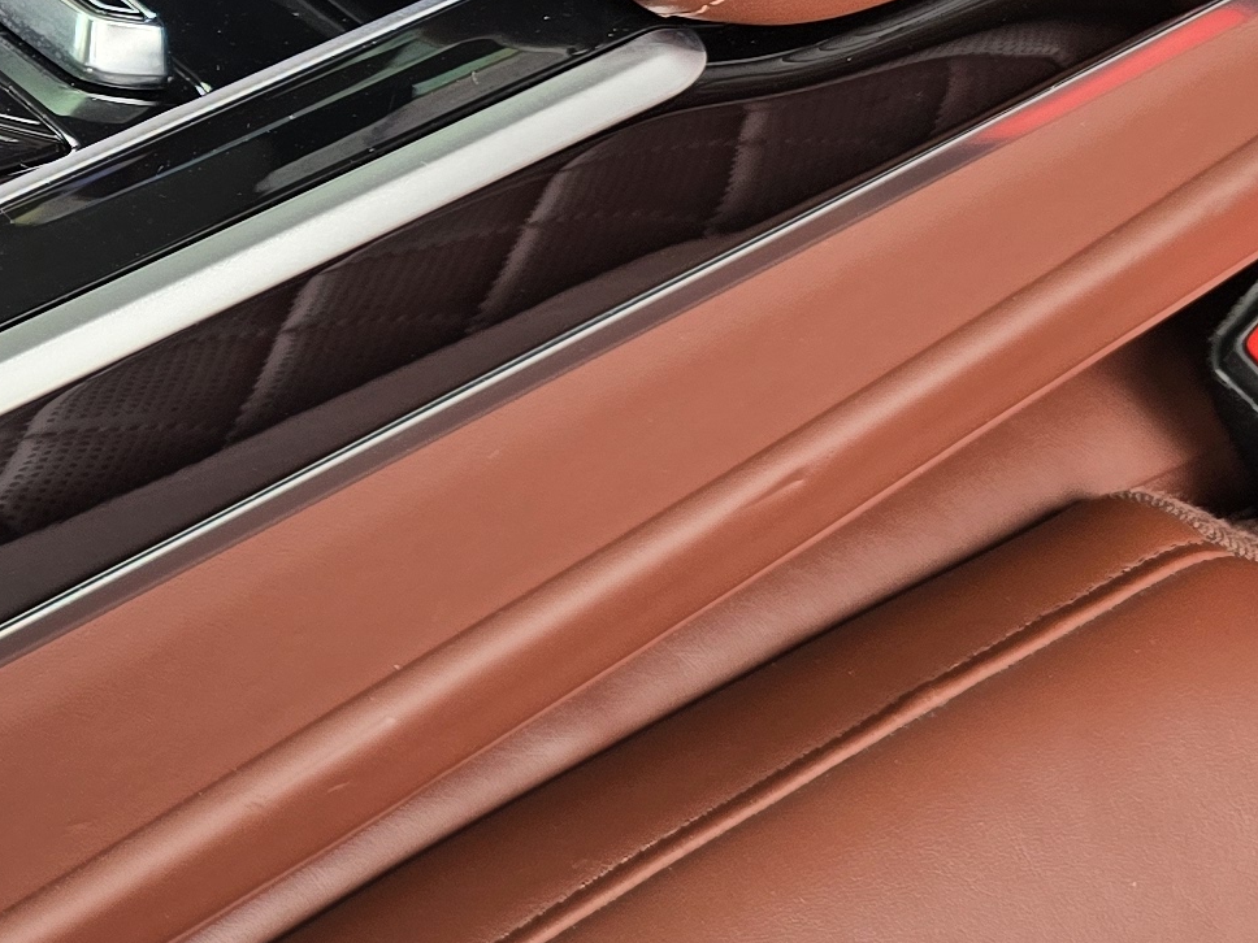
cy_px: 216
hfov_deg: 17.6
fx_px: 3452
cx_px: -850
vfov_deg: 15.5
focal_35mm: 95
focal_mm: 6.3
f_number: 1.7
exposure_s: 1/50.9
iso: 50
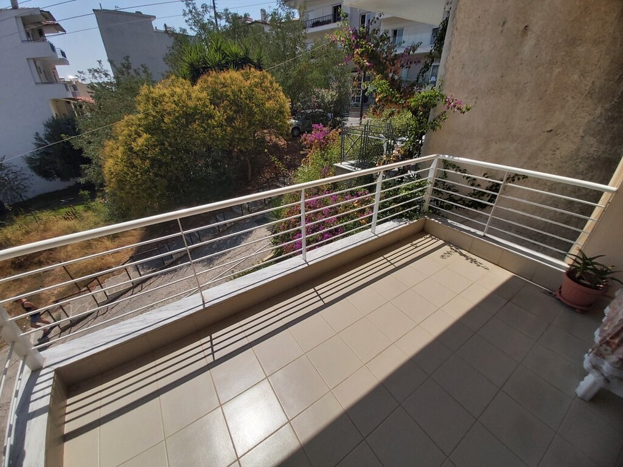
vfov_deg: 94.5
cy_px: 234
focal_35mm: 12
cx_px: 312
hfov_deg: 110.5
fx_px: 216
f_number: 2.2
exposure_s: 1/2943
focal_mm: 1.42
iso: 40
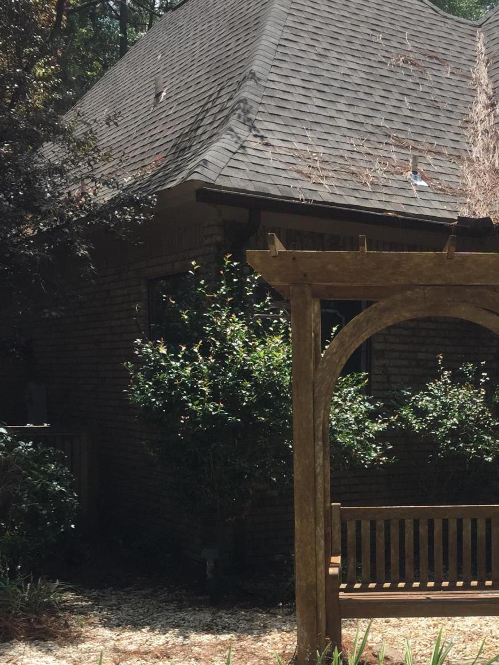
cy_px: 506
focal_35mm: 50
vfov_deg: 37.2
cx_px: 430
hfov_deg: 28.2
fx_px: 961
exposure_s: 1/1276
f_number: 2.2
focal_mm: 4.15
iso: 32
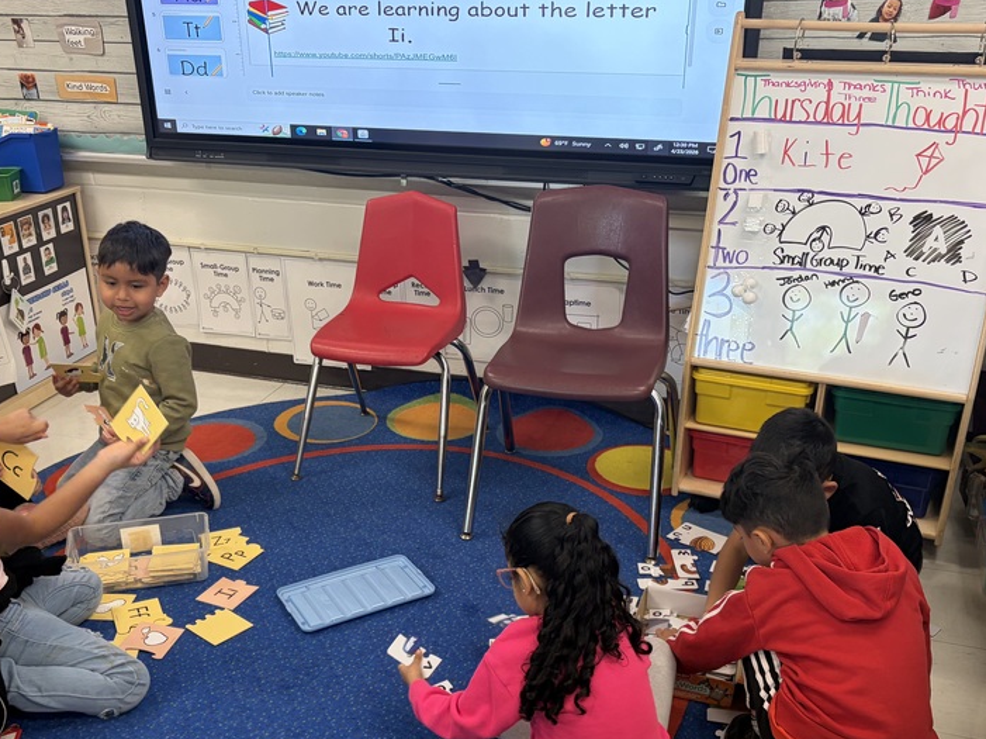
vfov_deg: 37.4
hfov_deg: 48.9
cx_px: 452
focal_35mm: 38
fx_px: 1082
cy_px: 473
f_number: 1.6
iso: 125
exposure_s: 1/60
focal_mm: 5.96
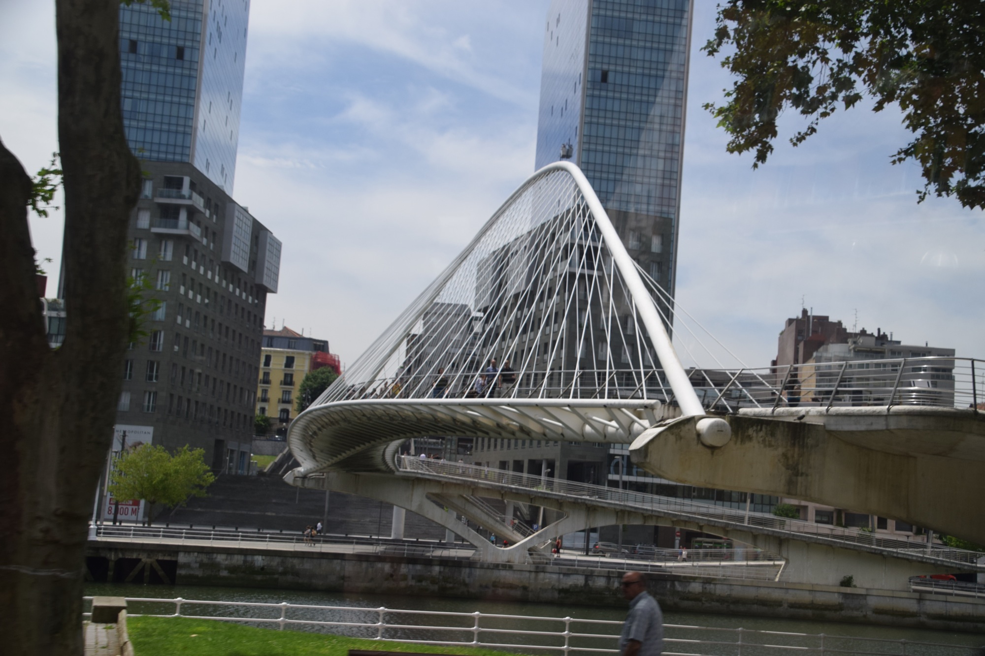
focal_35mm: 48
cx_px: 492
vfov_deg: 28.1
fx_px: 1313
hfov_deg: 41.1
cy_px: 328
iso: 400
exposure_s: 1/200
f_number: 7.1
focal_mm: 32
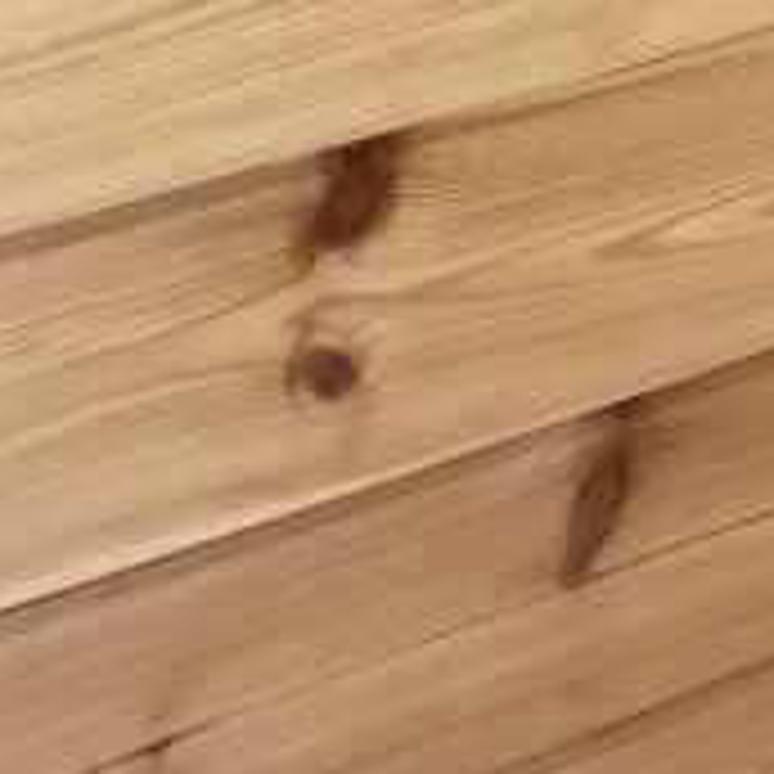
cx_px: 2295
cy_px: -436
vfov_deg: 12.1
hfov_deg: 9.8
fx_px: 3466
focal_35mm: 137
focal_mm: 4.2
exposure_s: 1/121
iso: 40
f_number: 1.6
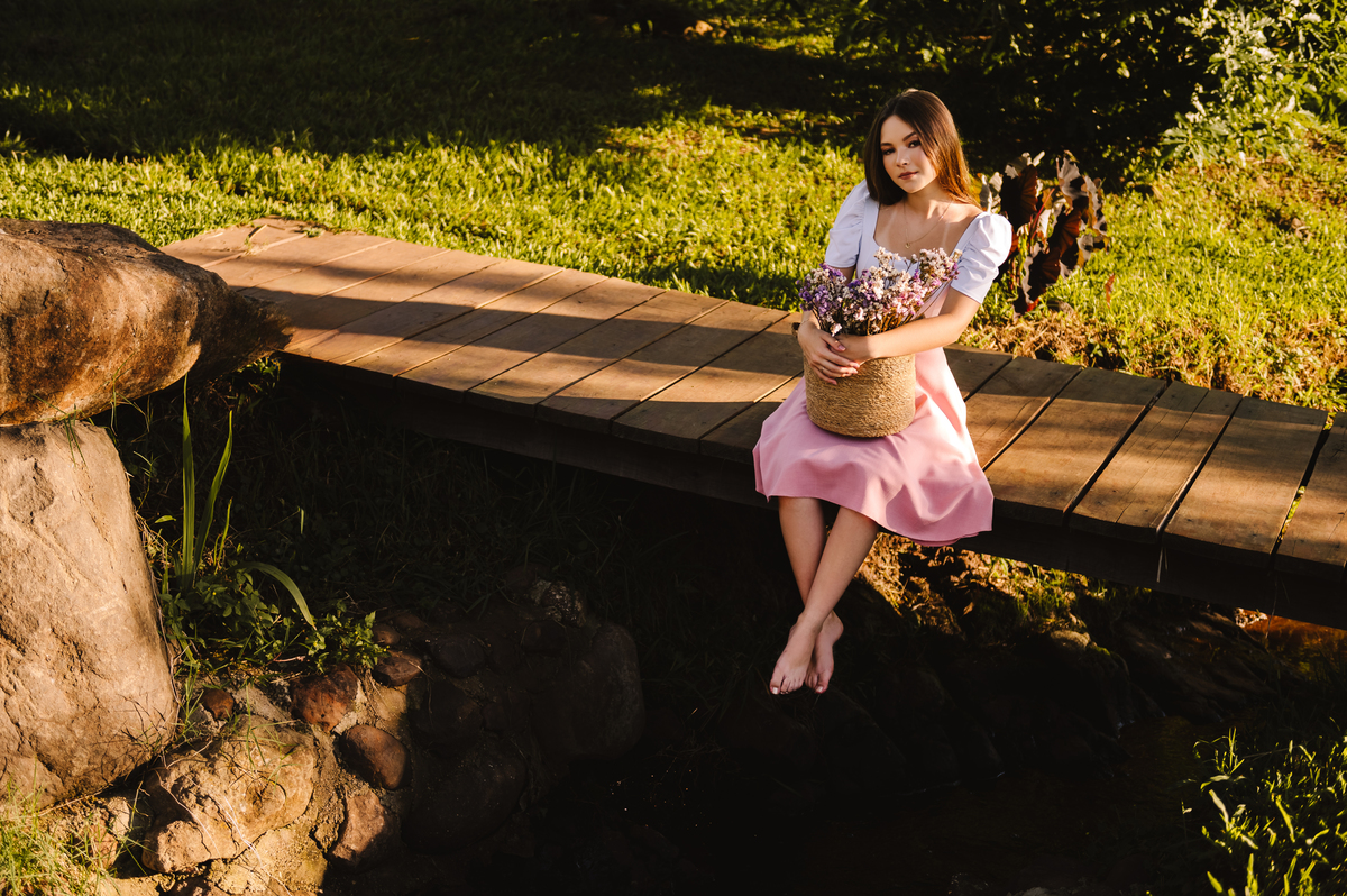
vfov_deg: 25.9
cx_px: 674
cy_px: 448
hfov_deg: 38.2
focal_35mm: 52
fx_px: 1944
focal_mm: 52
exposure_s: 1/500
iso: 200
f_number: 2.8
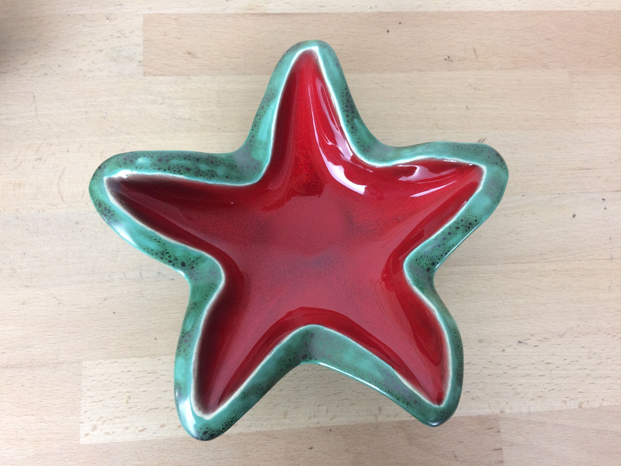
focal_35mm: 29
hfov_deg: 61.7
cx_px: 310
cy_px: 233
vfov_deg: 48.2
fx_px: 520
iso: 80
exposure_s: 1/33
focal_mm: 4.15
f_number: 2.2
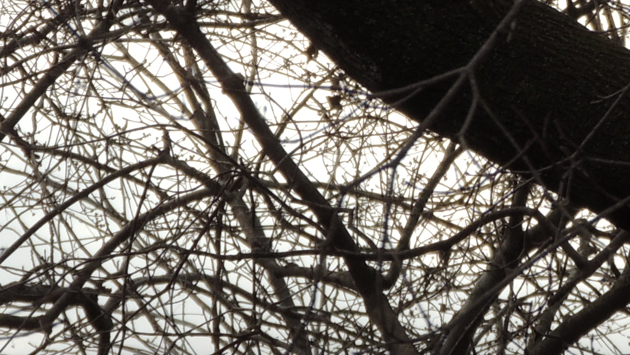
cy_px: -166
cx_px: 512
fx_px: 18310
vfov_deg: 1.1
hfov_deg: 2.0
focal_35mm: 1096
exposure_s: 1/800
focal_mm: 62.4
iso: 220
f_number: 4.8
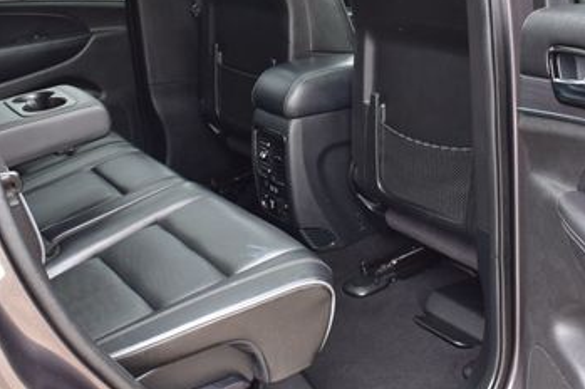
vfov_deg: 24.3
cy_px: 106
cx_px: 345
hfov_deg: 36.2
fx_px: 893
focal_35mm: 55
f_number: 6.3
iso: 450
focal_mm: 20
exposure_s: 1/15
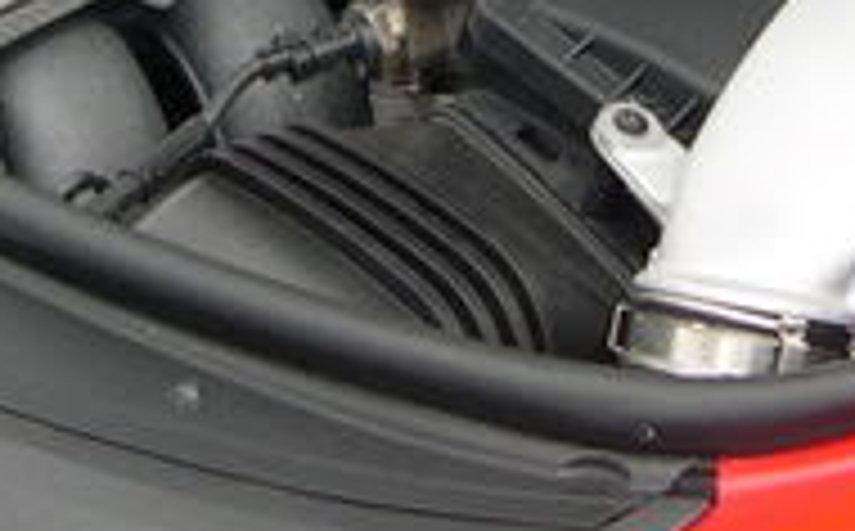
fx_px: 3954
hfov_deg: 12.3
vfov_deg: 7.5
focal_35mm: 170
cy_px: -284
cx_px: 270
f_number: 2.8
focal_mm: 8
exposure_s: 1/458
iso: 100
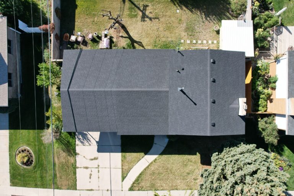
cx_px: 147
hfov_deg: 78.6
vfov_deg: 57.2
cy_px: 98
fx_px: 180
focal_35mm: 22
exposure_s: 1/1250
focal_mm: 8.38
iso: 130
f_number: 2.8
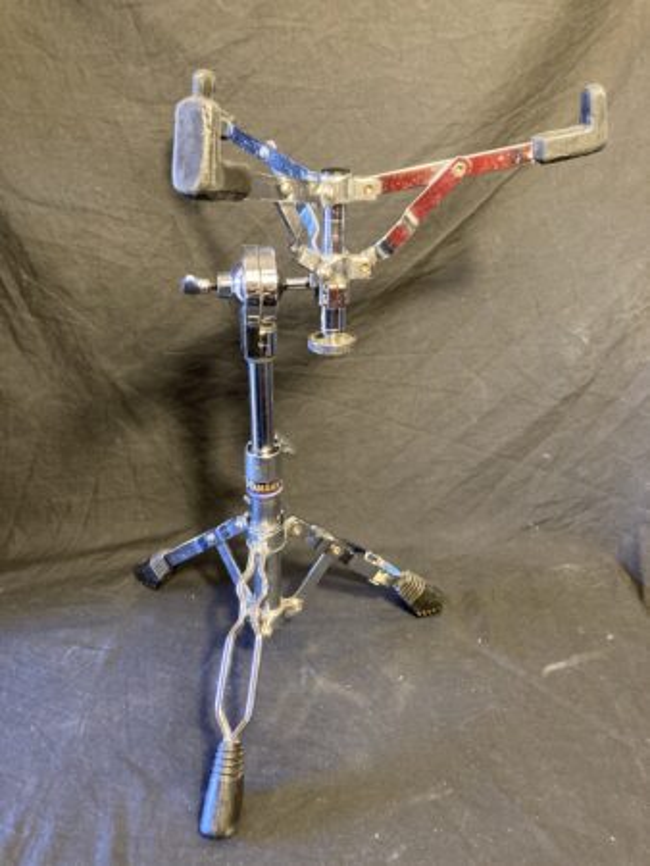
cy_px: 433
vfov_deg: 63.4
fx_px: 700
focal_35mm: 28
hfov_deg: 49.8
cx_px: 325
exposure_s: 1/40
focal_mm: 3.99
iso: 320
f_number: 1.8
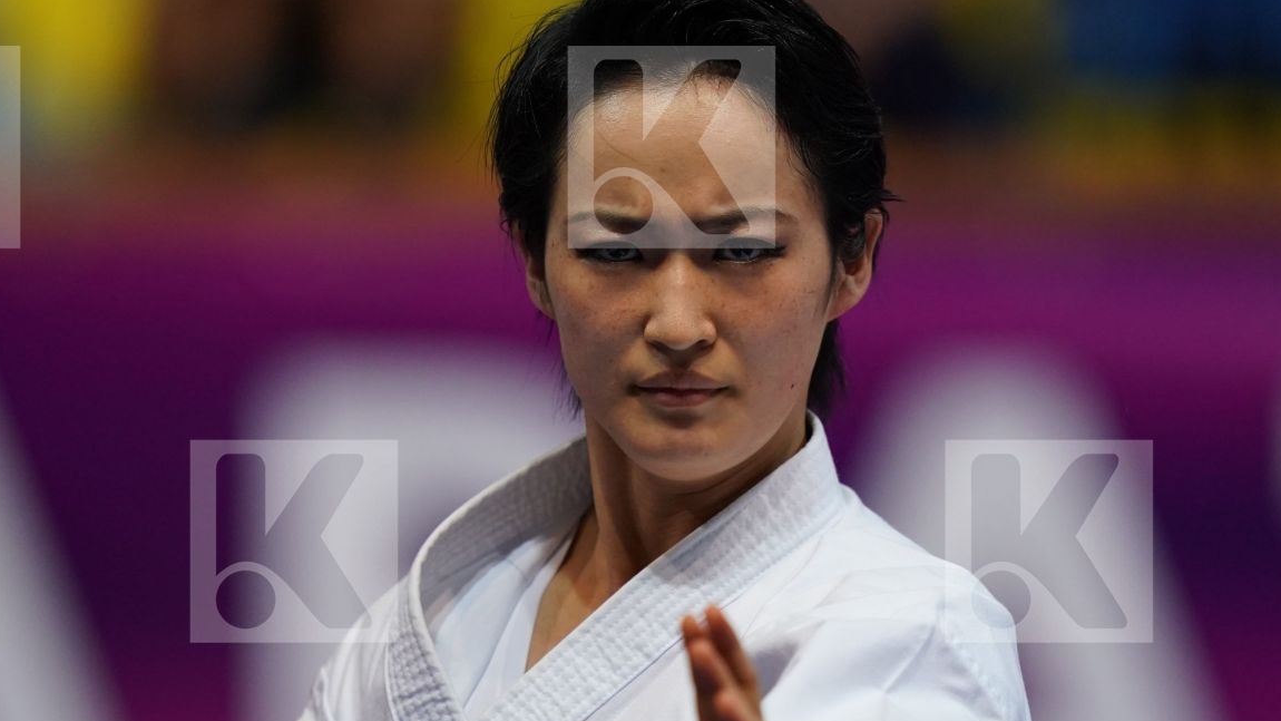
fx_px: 22283
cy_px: 542
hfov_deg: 3.3
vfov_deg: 1.9
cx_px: 672
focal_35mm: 656
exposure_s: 1/500
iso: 2000
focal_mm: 400
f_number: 2.8
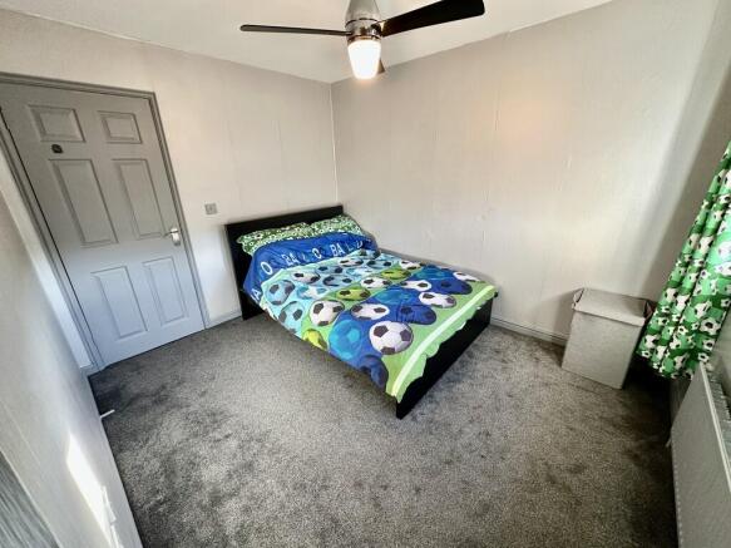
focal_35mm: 14
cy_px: 274
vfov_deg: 85.7
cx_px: 366
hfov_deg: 102.1
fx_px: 296
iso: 200
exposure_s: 1/50
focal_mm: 2.22
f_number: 2.2
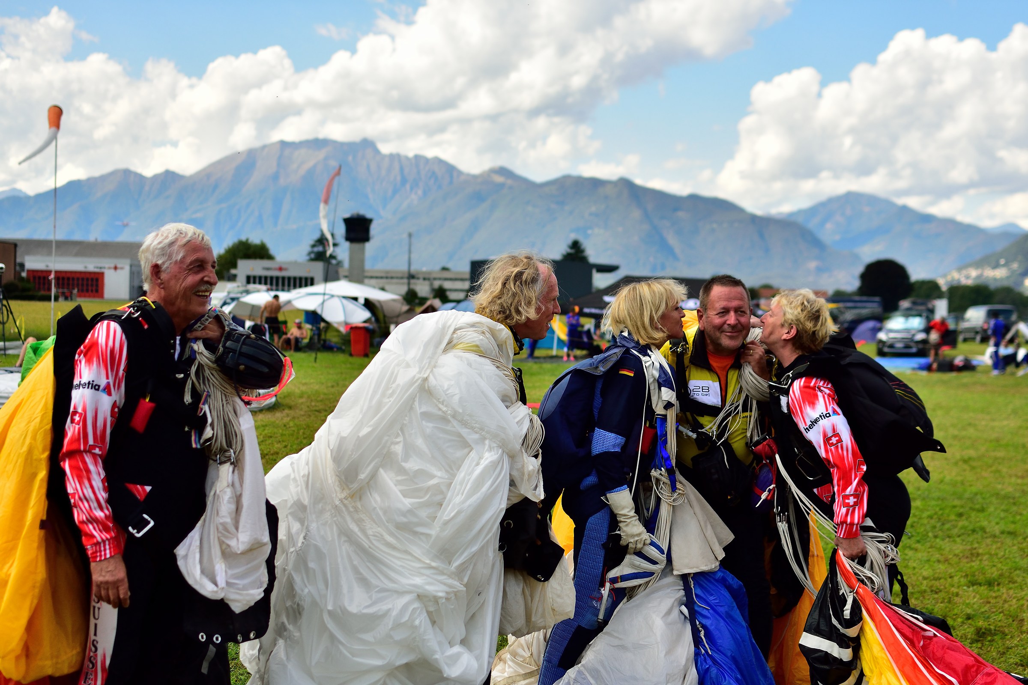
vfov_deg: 25.8
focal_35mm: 52
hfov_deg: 37.9
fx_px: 1499
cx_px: 514
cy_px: 342
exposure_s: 1/4000
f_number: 2.5
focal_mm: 35
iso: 250
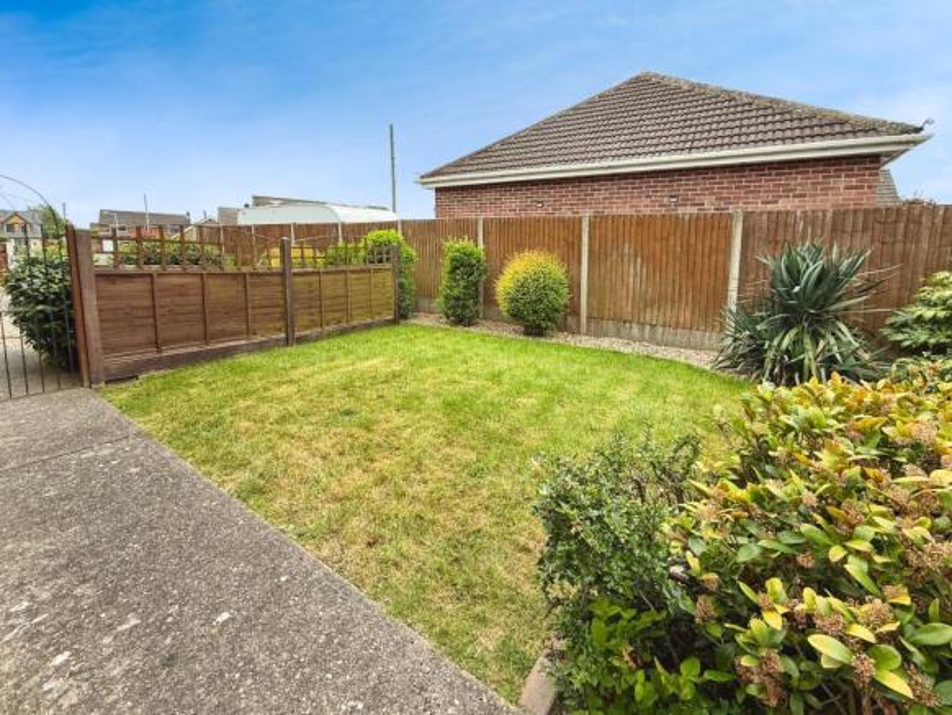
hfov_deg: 102.0
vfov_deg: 85.7
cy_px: 358
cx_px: 476
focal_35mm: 14
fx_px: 385
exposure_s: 1/679
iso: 64
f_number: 2.2
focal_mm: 2.22
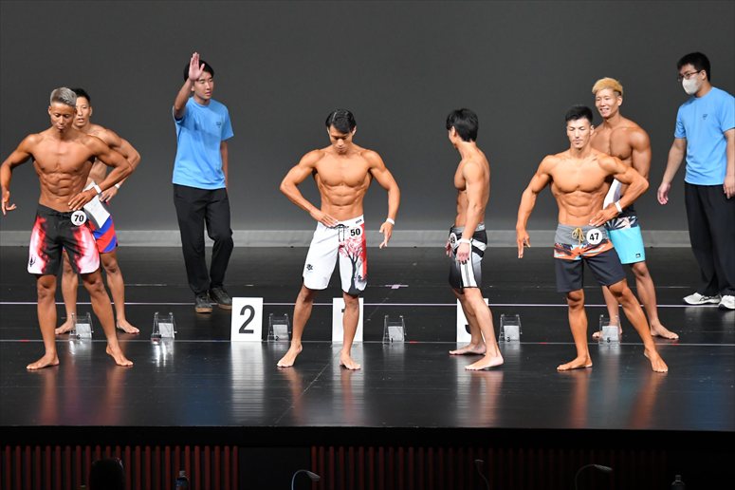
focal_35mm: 183
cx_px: 368
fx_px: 3734
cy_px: 245
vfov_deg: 7.5
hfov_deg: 11.2
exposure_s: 1/400
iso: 4000
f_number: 5.6
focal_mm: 122
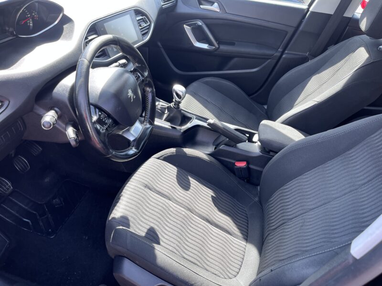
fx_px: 287
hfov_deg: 67.3
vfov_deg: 53.1
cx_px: 191
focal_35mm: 26
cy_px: 143
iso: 40
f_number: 1.6
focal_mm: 5.1
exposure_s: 1/122
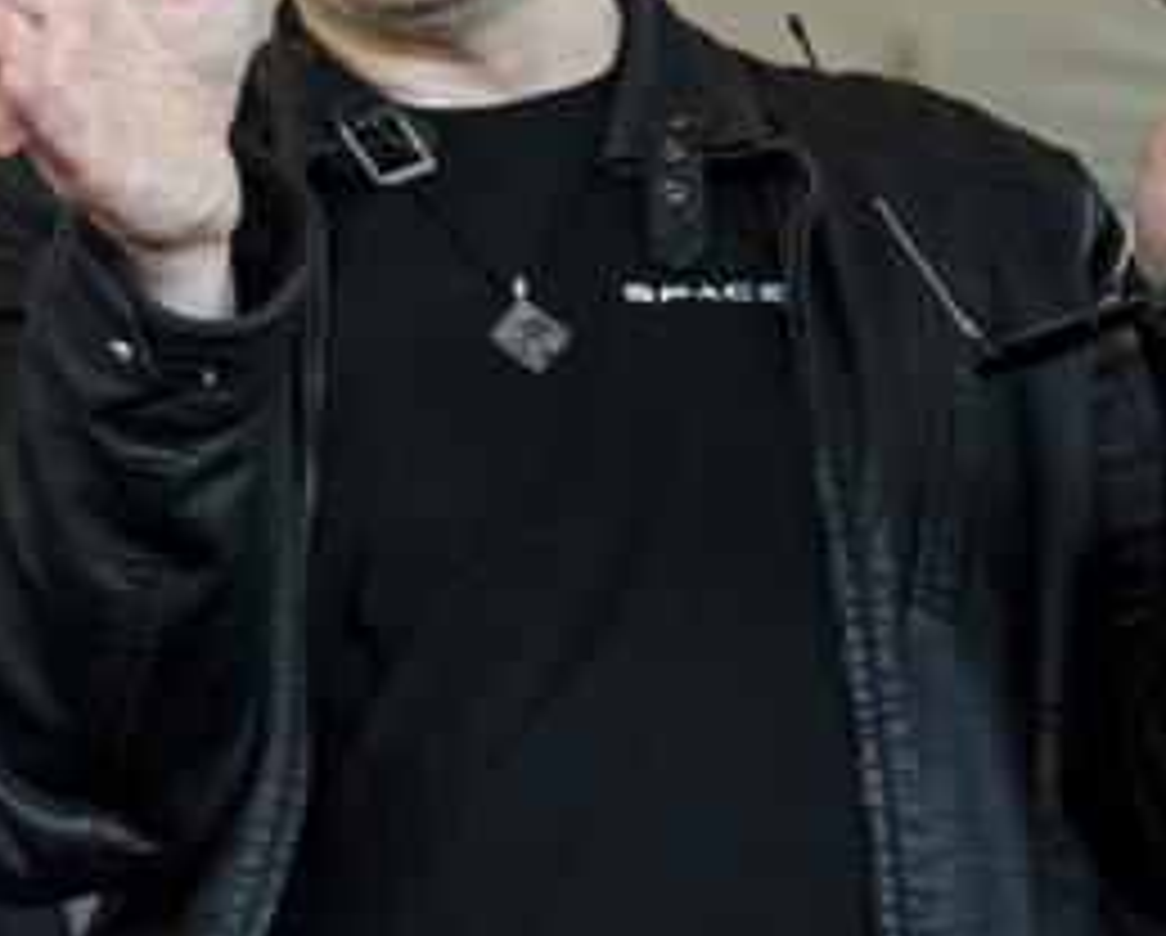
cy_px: 50
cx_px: -144
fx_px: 5046
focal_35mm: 146
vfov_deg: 10.5
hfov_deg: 12.9
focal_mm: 58
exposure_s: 1/640
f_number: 3.2
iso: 400
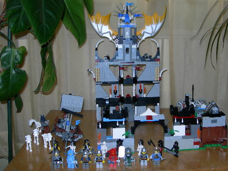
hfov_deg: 41.2
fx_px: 303
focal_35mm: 46
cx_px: 124
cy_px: 85
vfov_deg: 31.5
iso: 50
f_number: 2.9
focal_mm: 8.5
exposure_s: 1/60.1
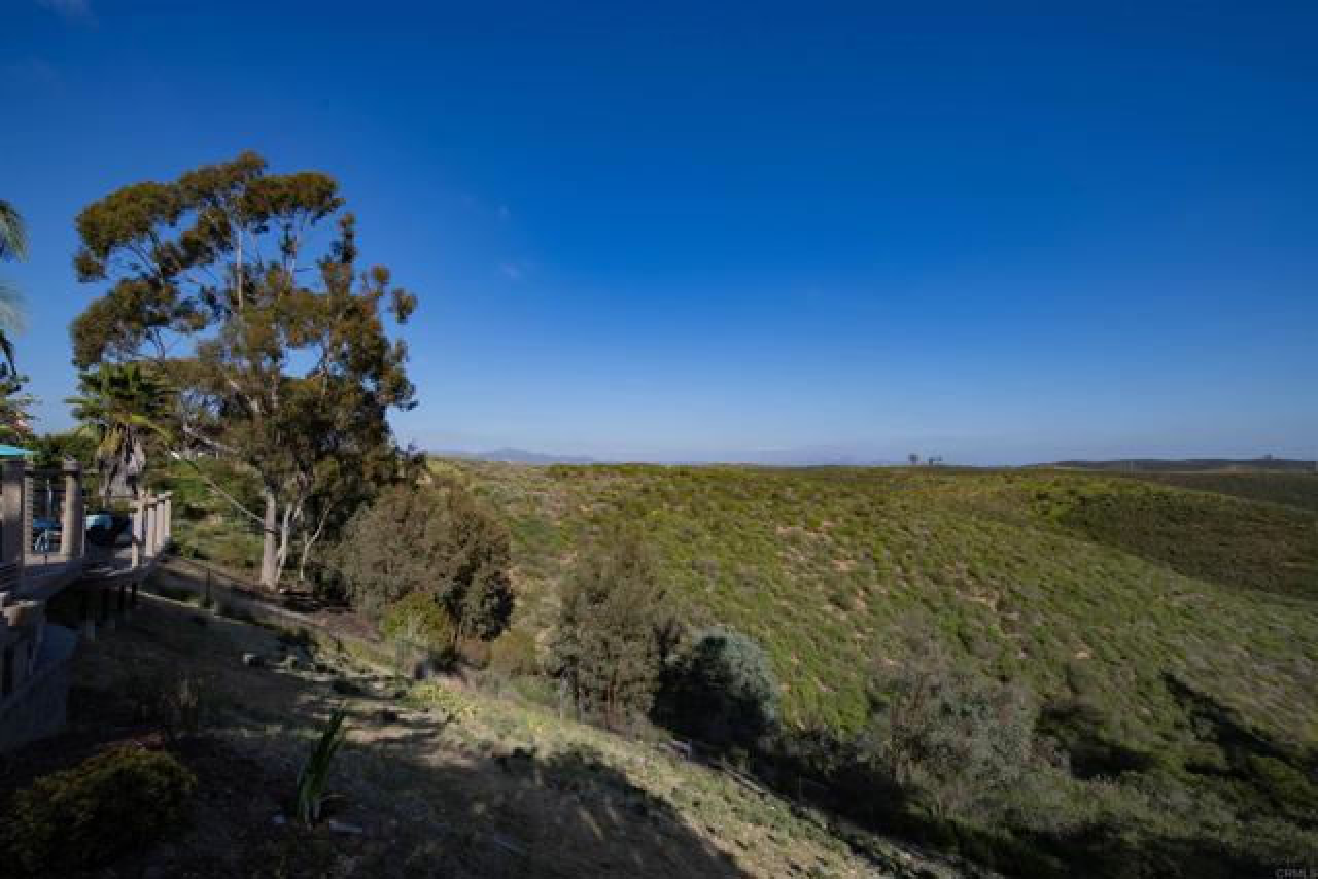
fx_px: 549
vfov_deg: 77.4
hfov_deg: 100.4
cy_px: 440
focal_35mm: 15
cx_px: 659
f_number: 9
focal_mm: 15
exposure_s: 1/250
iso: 160
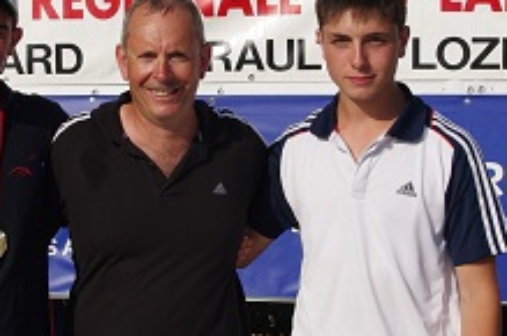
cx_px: 185
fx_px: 1419
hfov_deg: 20.2
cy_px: 123
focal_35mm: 101
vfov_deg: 13.5
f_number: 10
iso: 400
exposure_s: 1/1000
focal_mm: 30.63
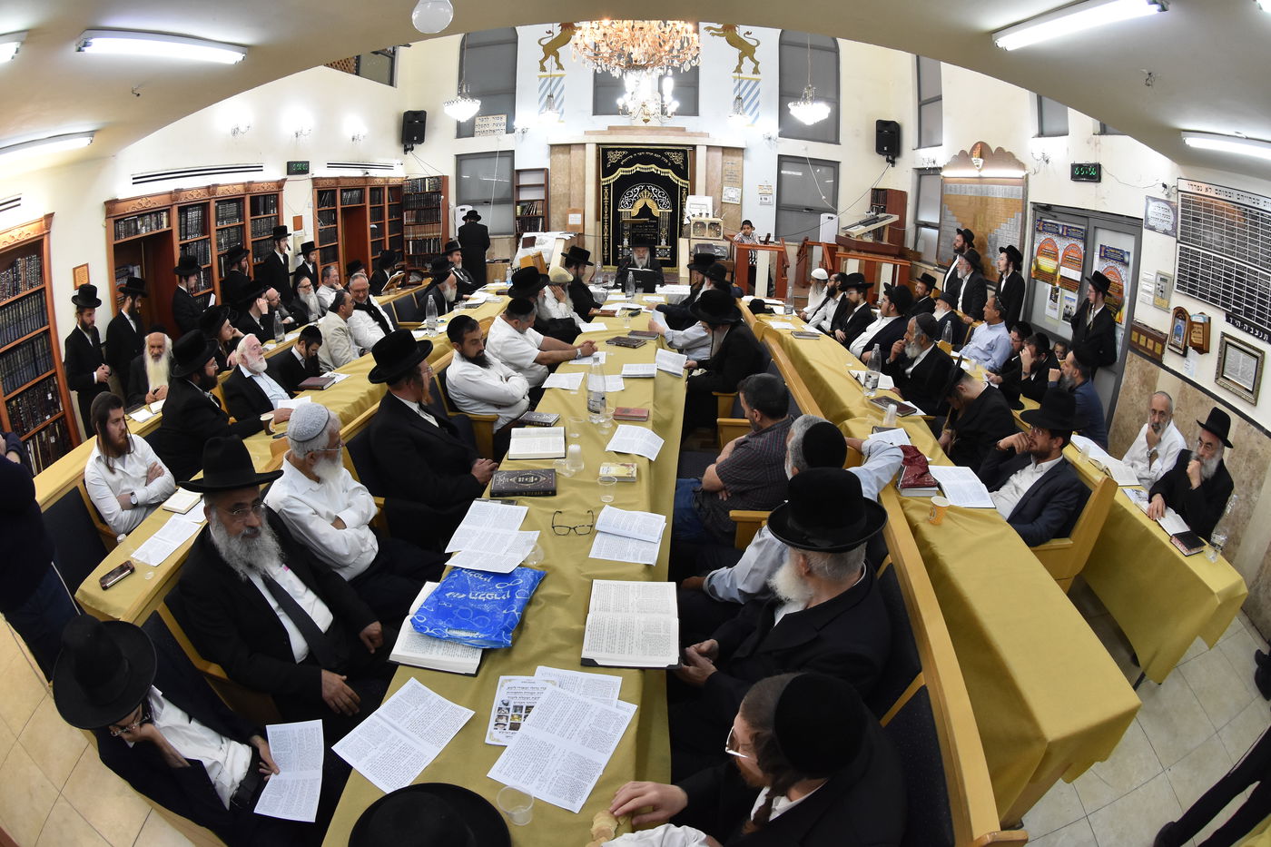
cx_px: 636
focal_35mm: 16
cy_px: 424
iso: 1600
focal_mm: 10.5
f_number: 6.3
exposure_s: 1/125
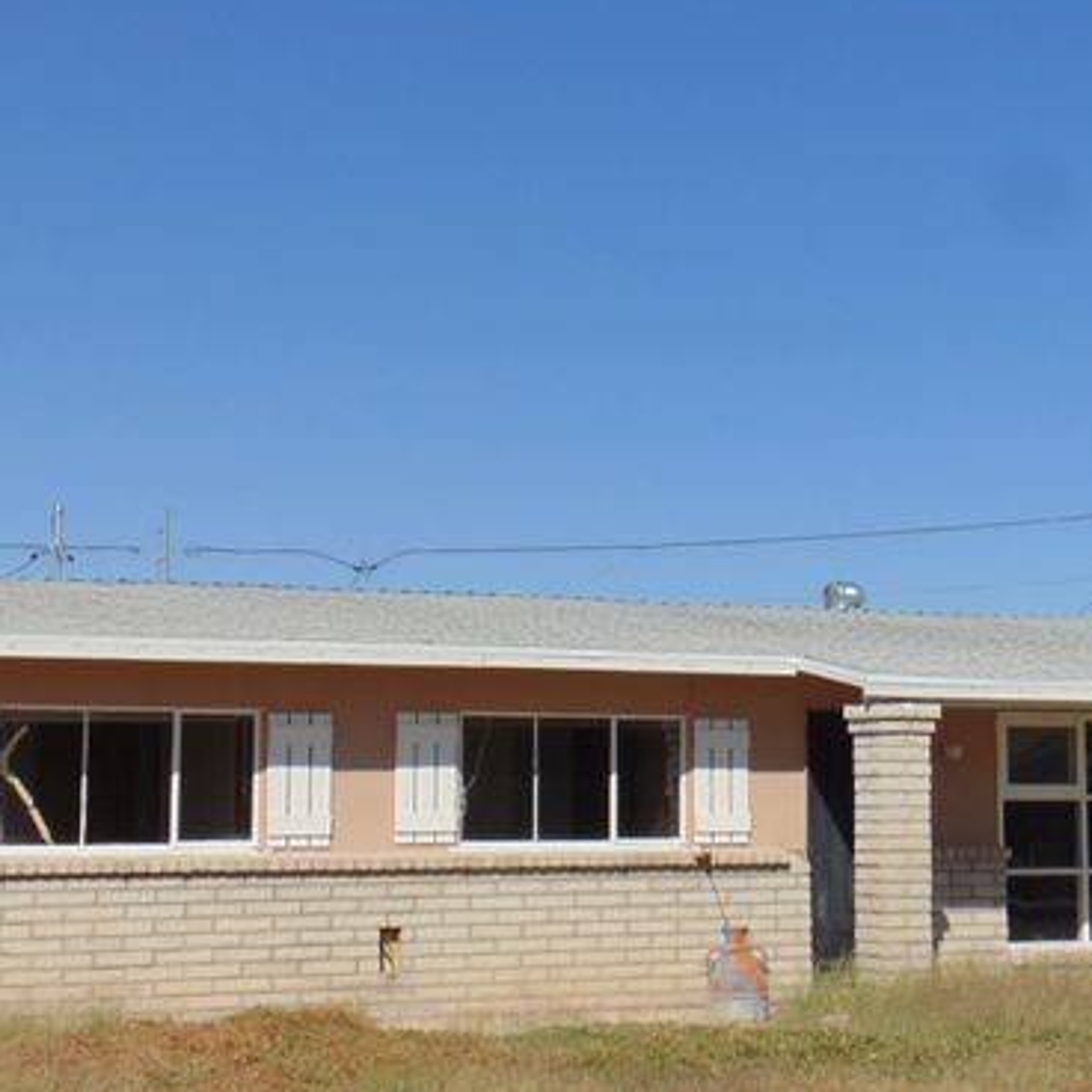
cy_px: 545
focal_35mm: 72
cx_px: 644
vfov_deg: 24.0
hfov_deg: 24.0
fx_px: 2570
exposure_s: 1/320
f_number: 9.3
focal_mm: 10.8
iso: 80
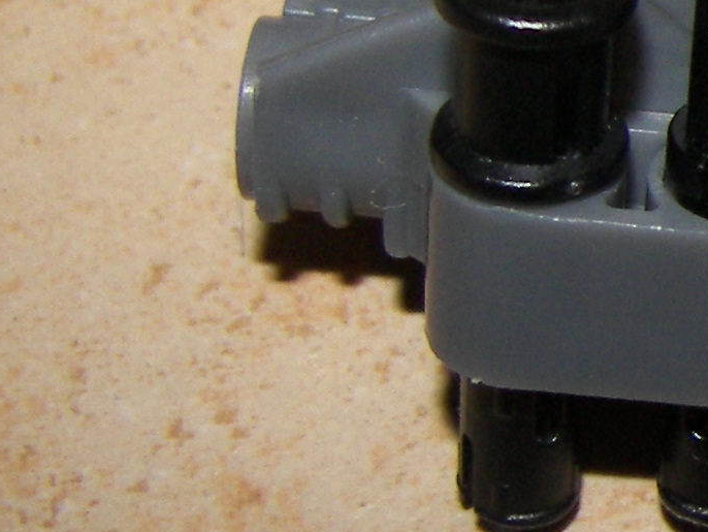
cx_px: 1150
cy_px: 145
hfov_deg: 13.4
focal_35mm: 136
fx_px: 2783
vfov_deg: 10.9
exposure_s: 1/30
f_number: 2.8
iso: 100
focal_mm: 6
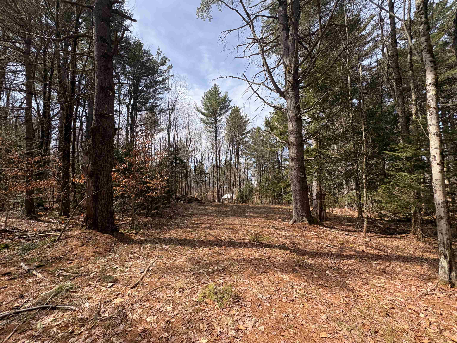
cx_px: 228
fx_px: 185
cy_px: 172
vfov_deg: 85.7
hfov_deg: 102.1
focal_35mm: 14
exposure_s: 1/849
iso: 64
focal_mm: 2.22
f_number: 2.2
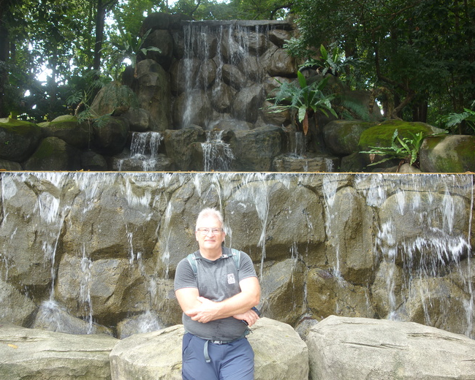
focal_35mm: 32
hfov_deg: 55.6
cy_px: 189
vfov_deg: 45.8
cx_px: 229
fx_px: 450
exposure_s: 1/100
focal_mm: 10.4
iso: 125
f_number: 2.5
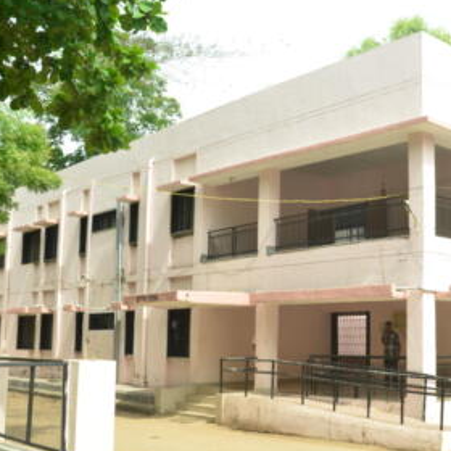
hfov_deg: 34.6
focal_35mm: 48
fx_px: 704
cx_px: 351
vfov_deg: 35.5
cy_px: 259
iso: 200
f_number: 9
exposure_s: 1/125
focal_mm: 21
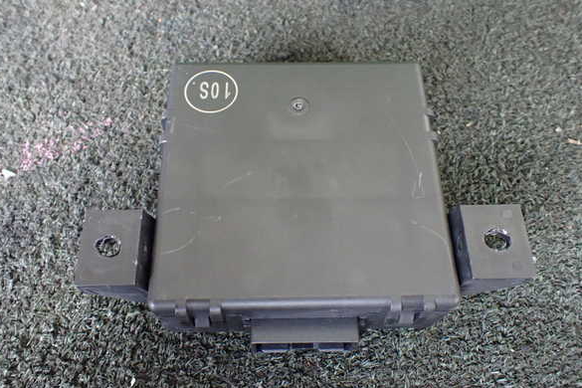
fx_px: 517
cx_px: 286
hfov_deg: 58.7
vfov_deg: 41.1
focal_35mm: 32
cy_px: 192
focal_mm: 5.4
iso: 800
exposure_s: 1/30
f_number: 2.3
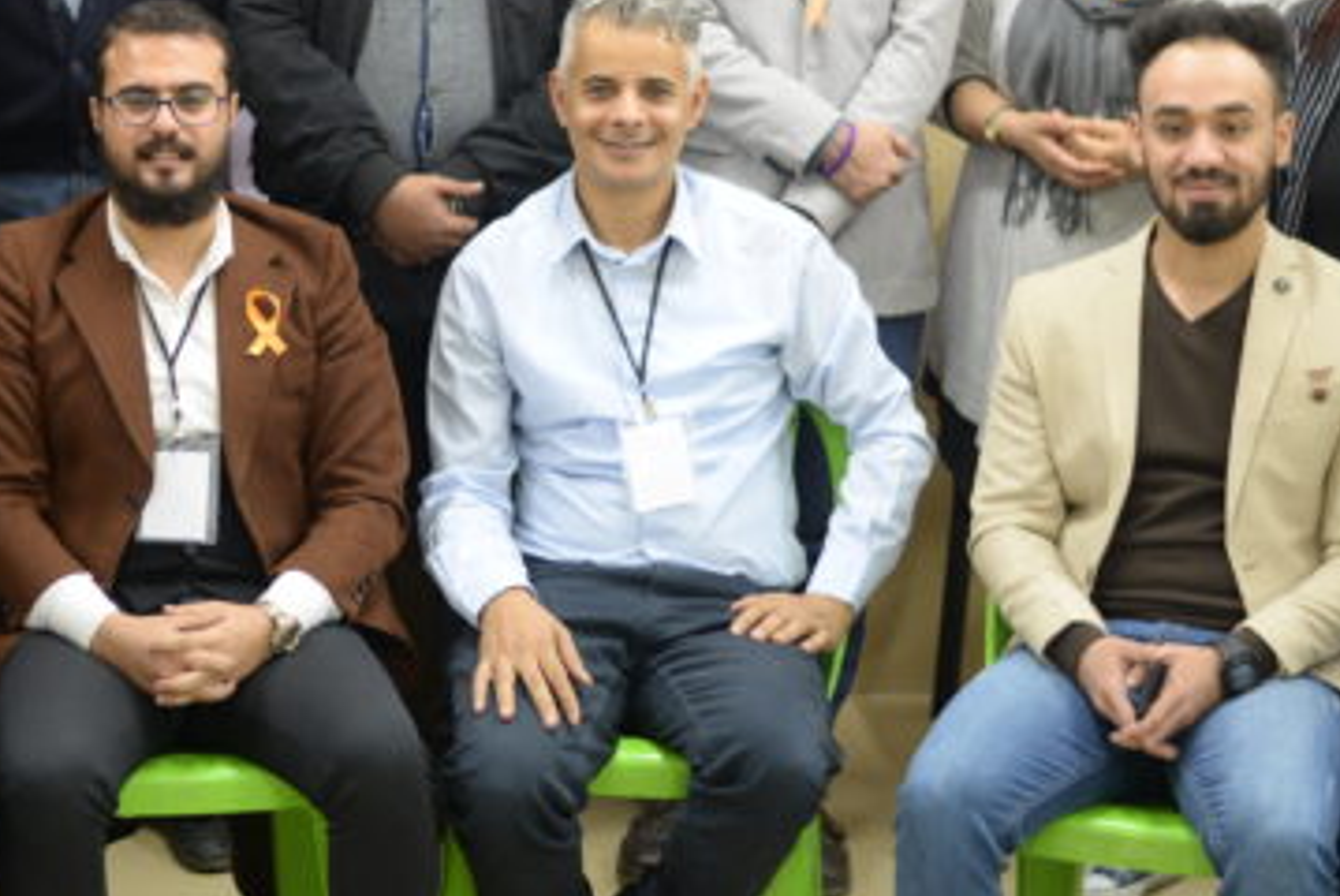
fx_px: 3986
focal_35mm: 107
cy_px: 218
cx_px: 418
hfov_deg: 19.0
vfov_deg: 12.8
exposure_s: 1/80
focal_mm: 50
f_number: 1.8
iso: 640
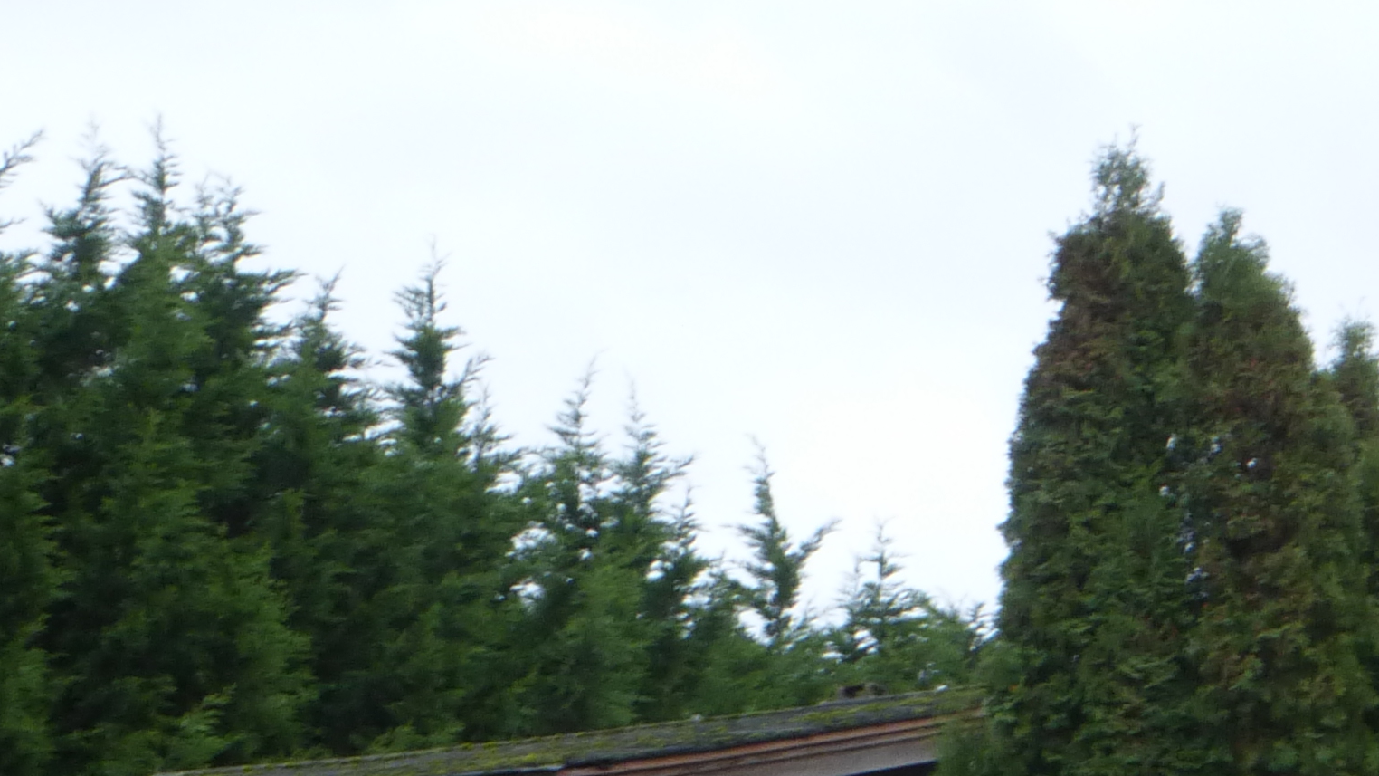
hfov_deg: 12.7
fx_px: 6143
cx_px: 1140
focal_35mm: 168
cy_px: 1247
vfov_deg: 7.1
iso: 160
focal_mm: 9
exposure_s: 1/60
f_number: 4.4
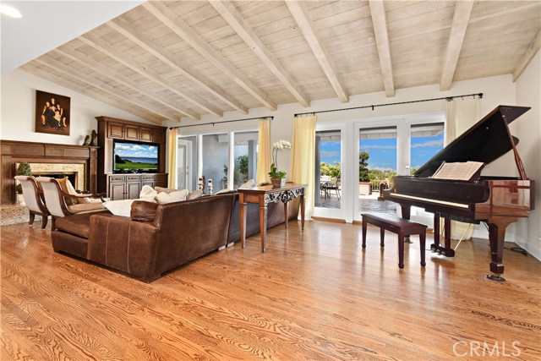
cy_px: 180
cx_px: 270
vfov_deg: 77.4
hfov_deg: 100.4
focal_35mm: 15
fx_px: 225
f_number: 8
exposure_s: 1/13
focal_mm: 10
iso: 1000
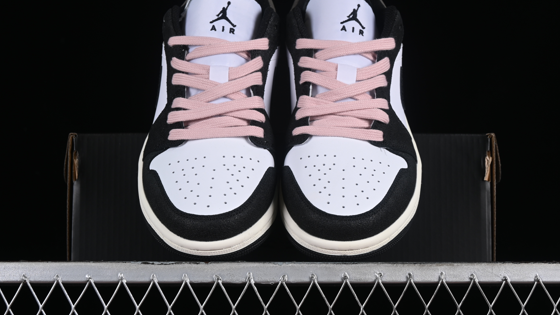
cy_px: 147
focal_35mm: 79
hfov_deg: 26.9
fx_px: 1173
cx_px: 280
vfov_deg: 15.3
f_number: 8
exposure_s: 1/60
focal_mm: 50
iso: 160
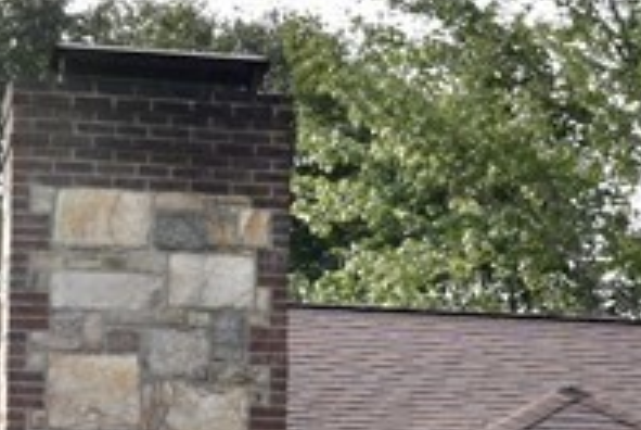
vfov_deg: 6.0
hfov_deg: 9.0
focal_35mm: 226
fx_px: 4023
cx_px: 726
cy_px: 735
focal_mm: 29
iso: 400
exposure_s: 1/250
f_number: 10
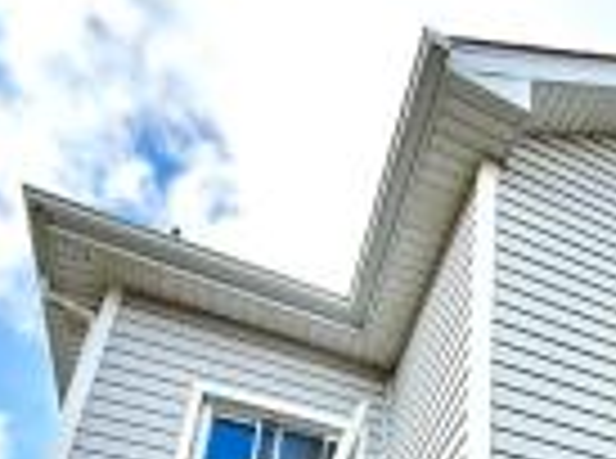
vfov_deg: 28.2
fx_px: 728
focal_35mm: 41
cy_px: 612
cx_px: 562
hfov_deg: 41.9
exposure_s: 1/686
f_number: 2.2
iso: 50
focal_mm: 2.22
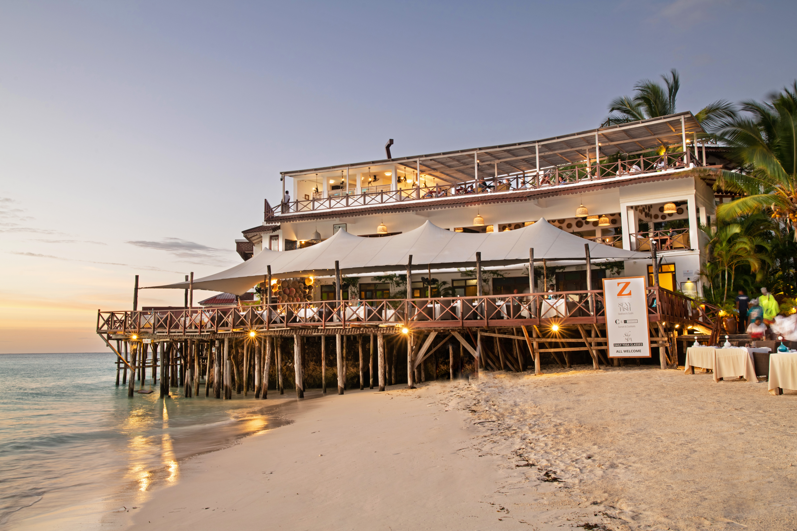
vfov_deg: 43.6
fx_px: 664
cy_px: 266
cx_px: 398
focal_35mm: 30
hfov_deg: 61.9
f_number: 13
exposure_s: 1/4
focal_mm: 30
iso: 200
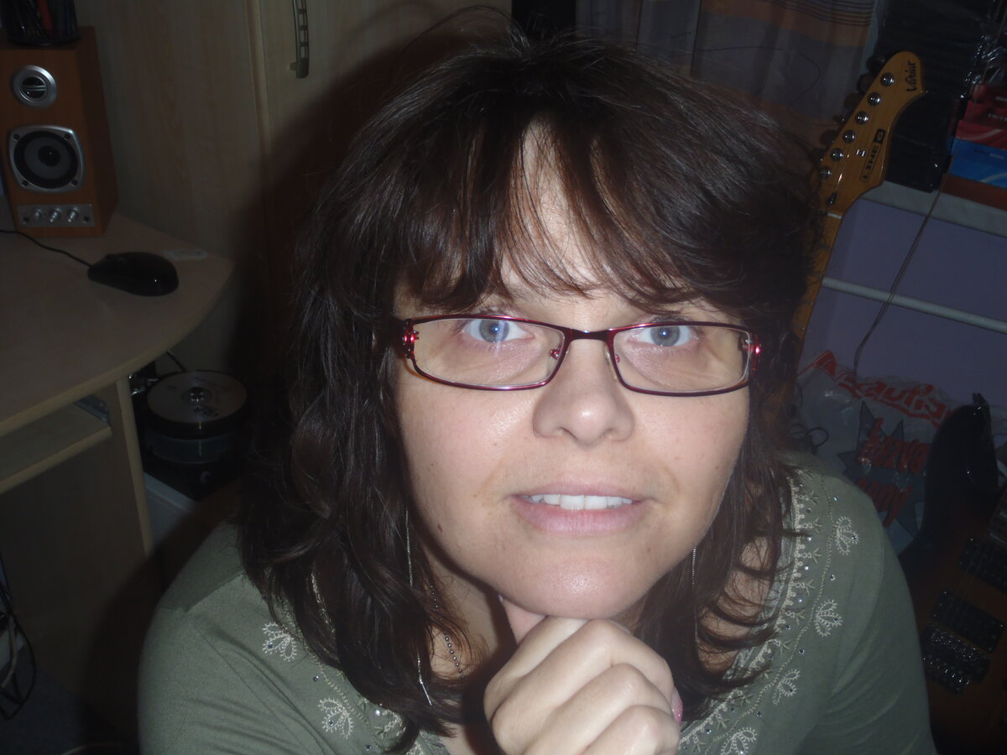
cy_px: 378
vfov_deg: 39.7
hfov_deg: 51.4
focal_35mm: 36
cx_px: 504
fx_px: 1047
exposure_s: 1/40
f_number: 4.5
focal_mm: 6.45
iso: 80
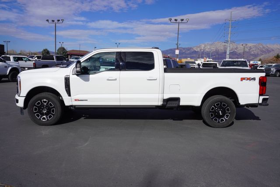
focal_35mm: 30
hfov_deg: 61.9
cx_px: 140
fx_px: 234
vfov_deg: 43.7
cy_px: 94
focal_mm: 20
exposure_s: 1/400
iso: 100
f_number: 10
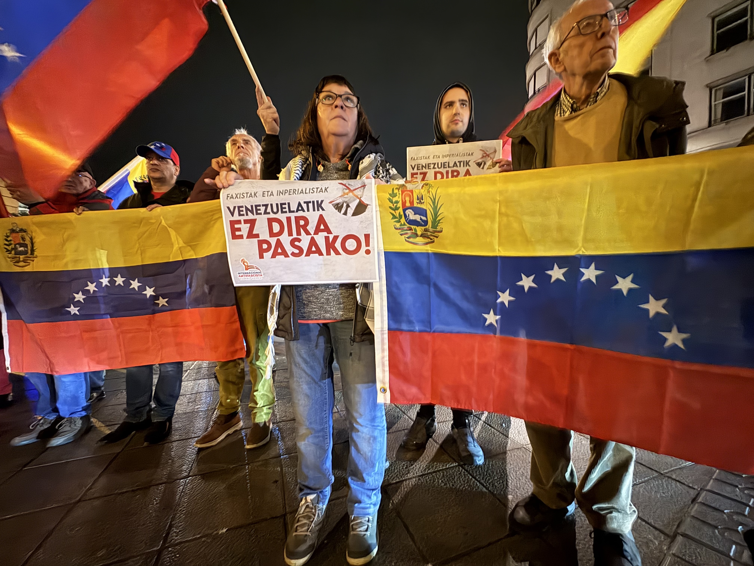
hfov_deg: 102.1
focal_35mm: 14
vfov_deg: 85.7
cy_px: 283
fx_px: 305
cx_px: 377
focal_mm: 2.22
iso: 1000
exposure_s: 1/10
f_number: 2.2
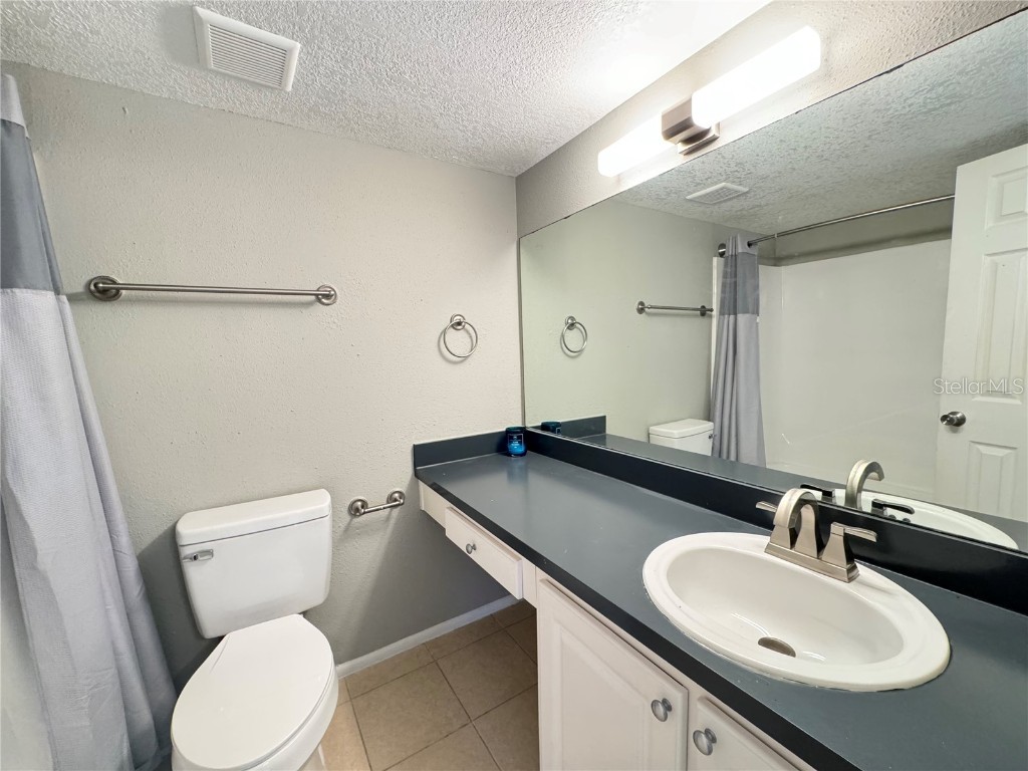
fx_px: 416
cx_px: 514
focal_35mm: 14
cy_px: 386
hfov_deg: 102.1
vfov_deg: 85.7
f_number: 2.2
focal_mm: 2.22
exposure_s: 1/60
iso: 640
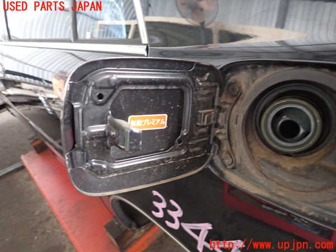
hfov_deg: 69.4
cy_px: 126
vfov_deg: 54.9
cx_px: 168
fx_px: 243
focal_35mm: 25
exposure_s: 1/30
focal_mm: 4.5
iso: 400
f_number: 2
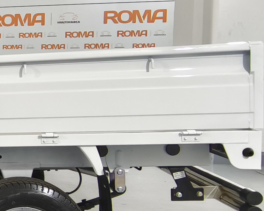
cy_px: 94
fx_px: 516
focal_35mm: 66
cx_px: -143
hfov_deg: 22.8
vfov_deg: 23.1
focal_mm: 1.91
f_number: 2.2
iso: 160
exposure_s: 1/33.3
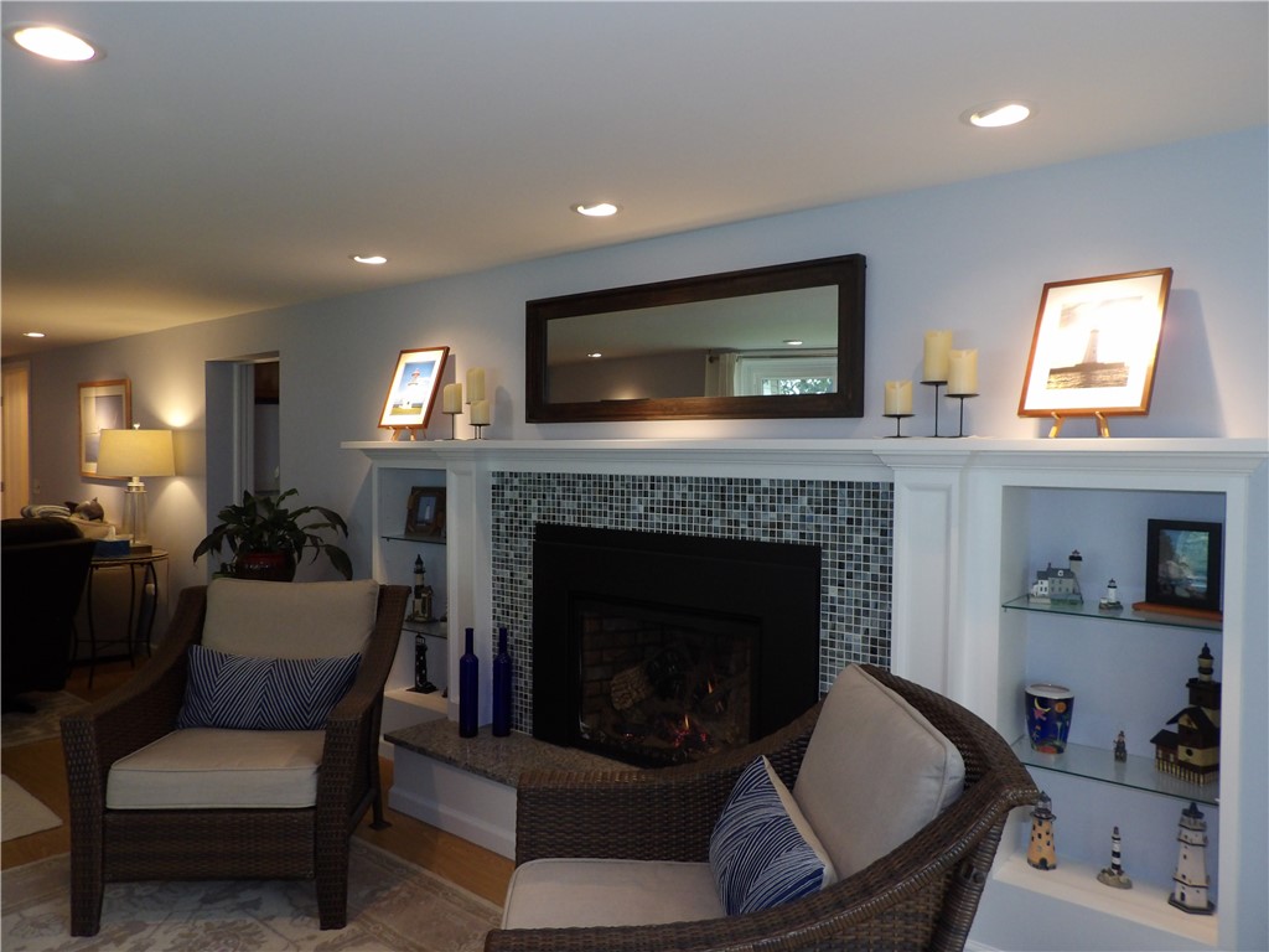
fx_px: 880
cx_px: 634
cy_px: 476
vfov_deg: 56.8
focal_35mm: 24
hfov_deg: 71.6
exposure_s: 1/32
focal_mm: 4.3
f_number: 3.2
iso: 200
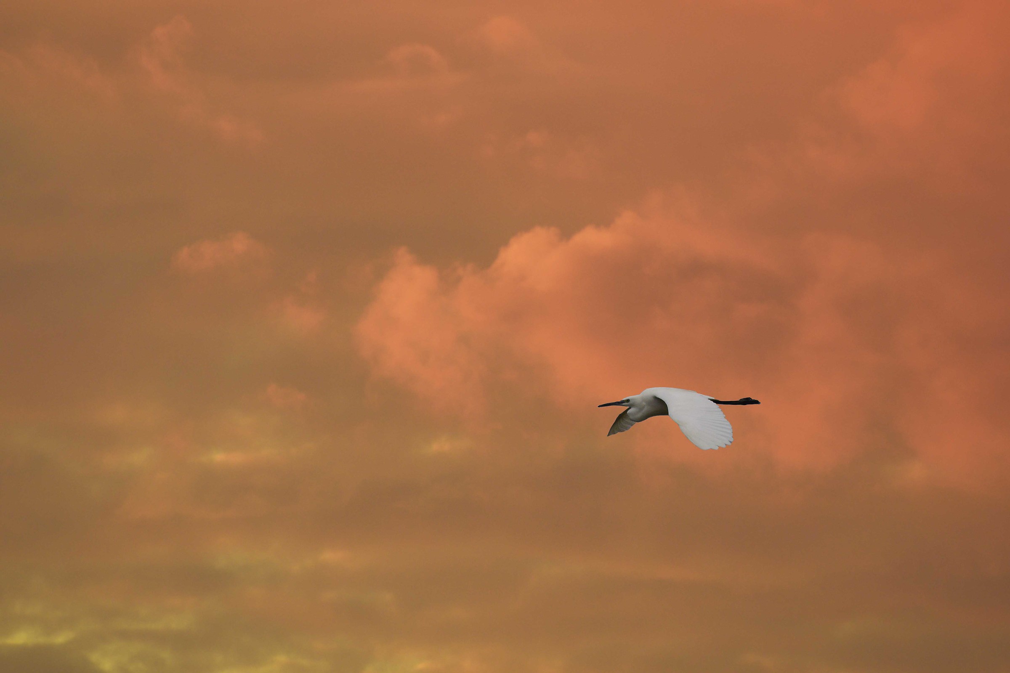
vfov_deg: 3.1
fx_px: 12624
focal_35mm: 450
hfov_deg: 4.6
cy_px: 336
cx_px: 505
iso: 100
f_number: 5.6
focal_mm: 300
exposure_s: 1/40
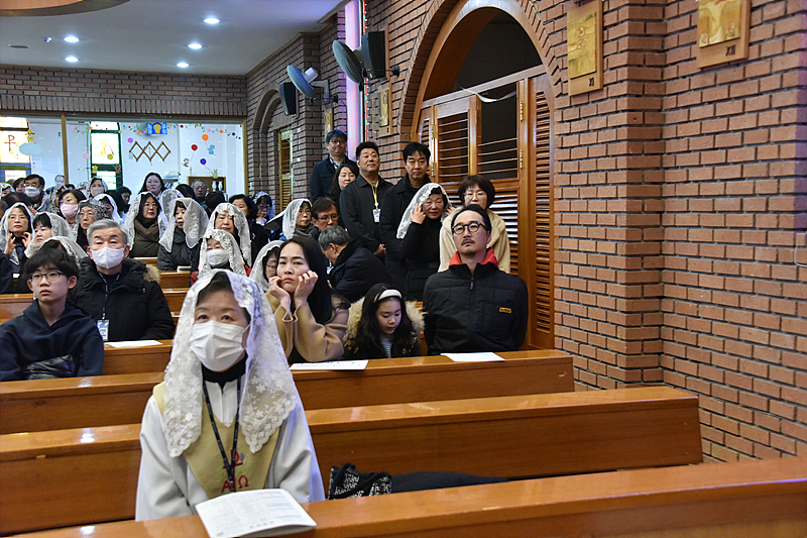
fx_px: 1076
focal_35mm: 48
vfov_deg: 28.1
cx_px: 404
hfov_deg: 41.1
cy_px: 269
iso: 5000
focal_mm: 48
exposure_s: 1/125
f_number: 5.6
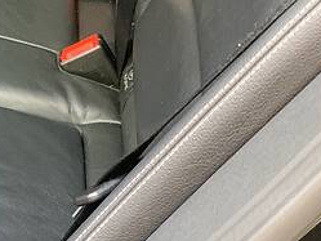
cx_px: -138
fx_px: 1549
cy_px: 55
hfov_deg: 11.4
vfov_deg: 8.9
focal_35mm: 167
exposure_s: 1/60
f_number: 2.4
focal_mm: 6
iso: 250
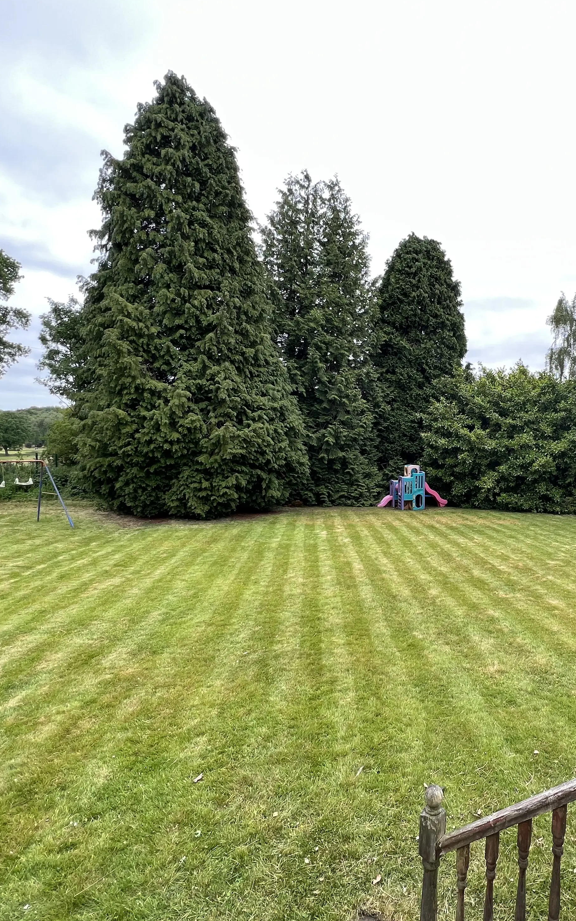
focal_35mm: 19
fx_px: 477
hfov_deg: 59.0
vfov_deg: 88.0
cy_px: 470
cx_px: 430
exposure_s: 1/240
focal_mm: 1.57
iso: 32
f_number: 1.8
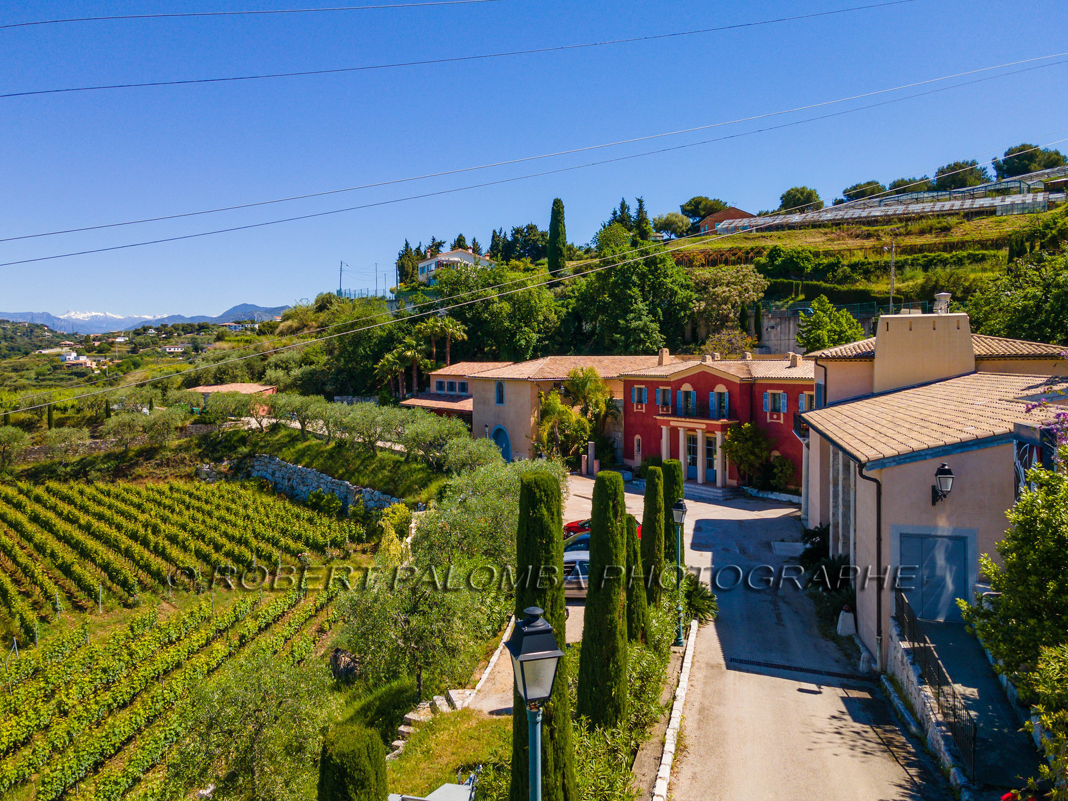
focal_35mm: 24
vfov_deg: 56.8
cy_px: 400
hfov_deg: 71.6
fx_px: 740
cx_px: 534
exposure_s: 1/500
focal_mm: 4.5
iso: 100
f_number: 2.8
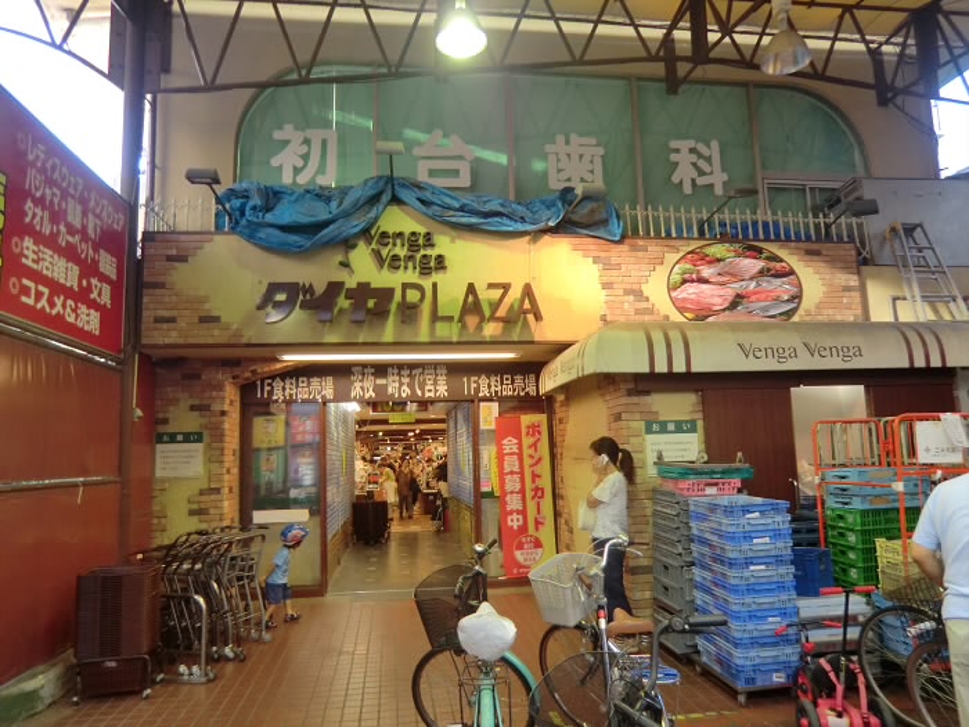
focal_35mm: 24
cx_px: 484
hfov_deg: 71.6
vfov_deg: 56.8
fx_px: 672
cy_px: 364
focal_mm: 4.3
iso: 200
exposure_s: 1/60
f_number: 3.2
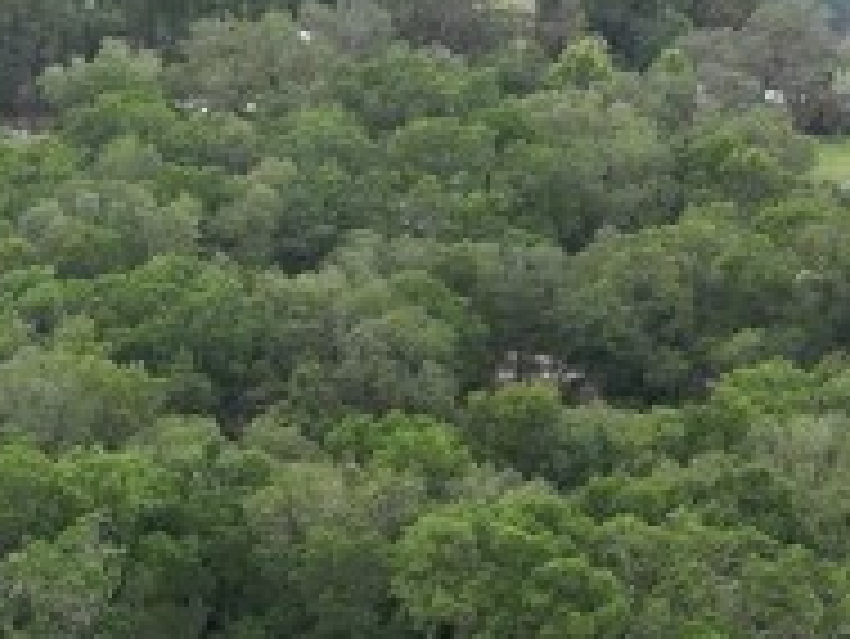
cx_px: -544
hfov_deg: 13.9
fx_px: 3194
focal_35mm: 130
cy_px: 1044
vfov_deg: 10.9
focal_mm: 6.72
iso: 150
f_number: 1.7
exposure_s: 1/1250
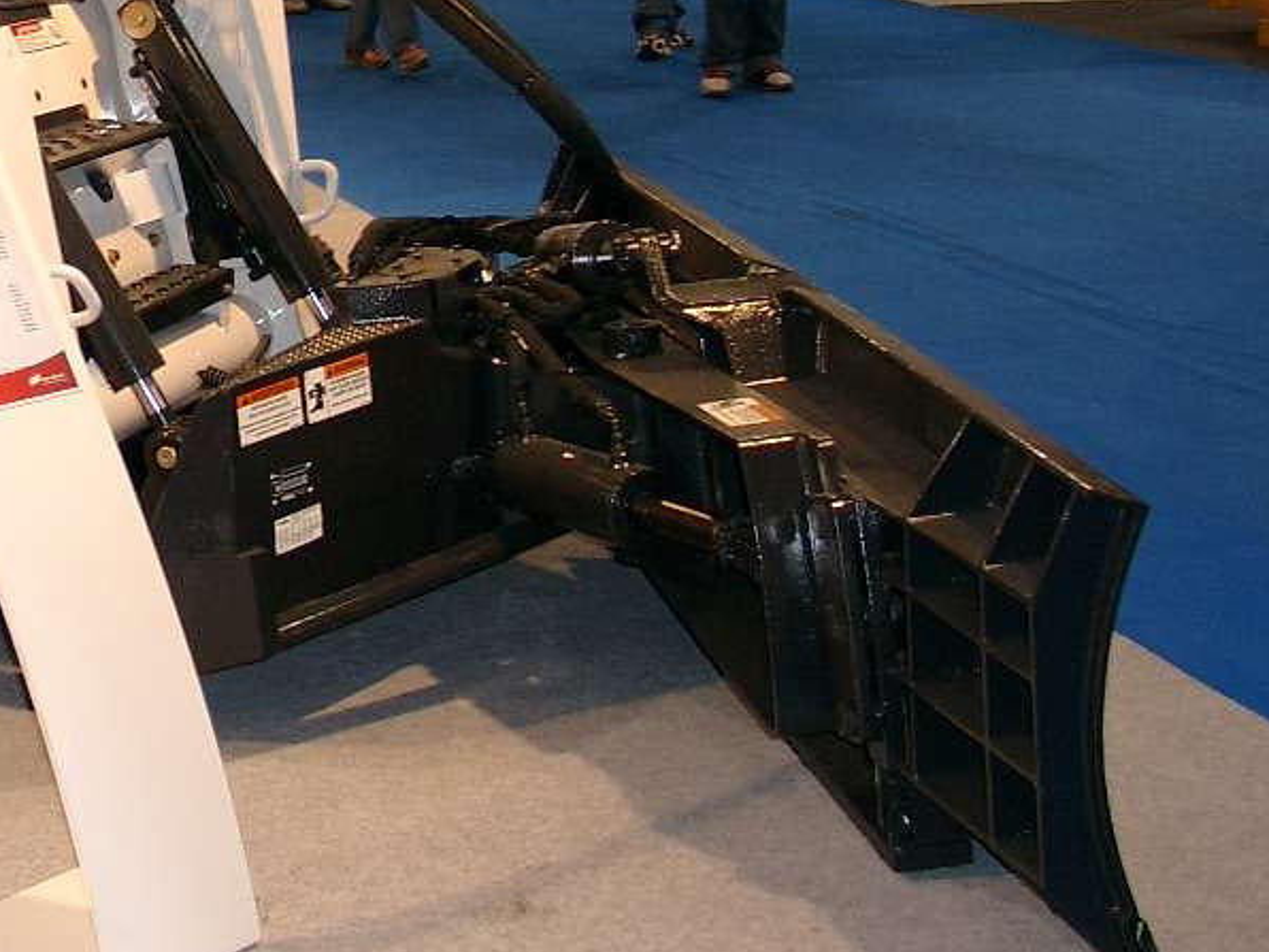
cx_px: -19
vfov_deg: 19.8
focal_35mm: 73
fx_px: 2676
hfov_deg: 25.3
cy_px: 83
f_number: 2
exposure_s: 1/60
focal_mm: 7.13
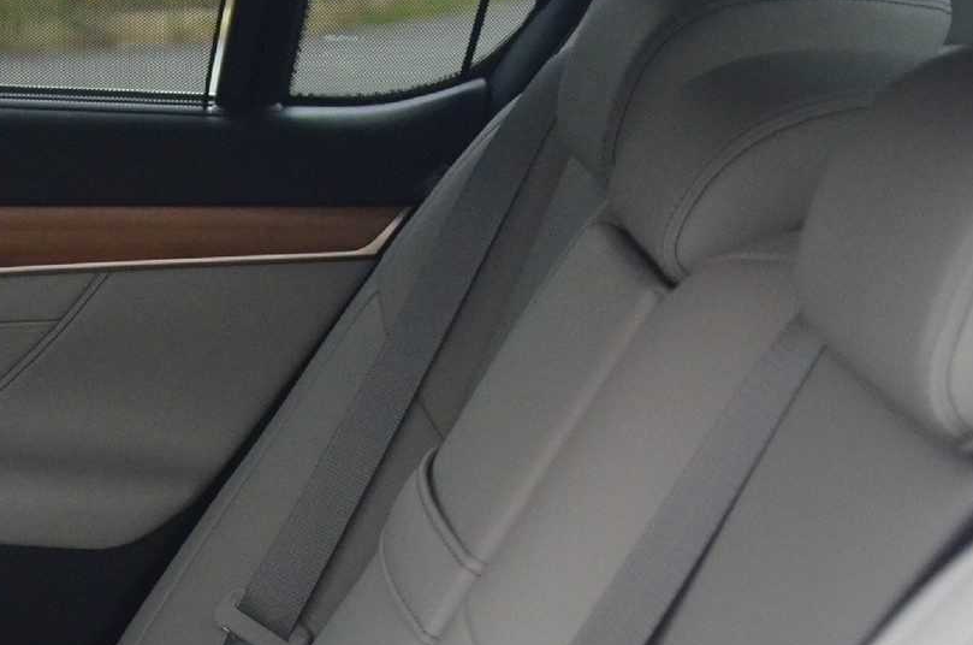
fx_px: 2751
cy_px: 809
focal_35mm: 102
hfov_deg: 19.3
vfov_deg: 13.0
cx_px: -65
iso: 1400
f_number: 2.8
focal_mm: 22
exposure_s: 1/500
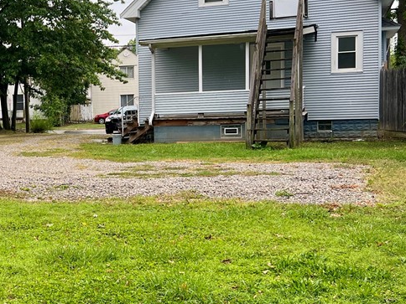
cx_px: 52
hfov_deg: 33.4
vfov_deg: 26.6
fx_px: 645
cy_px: 153
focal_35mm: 55
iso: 50
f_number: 1.5
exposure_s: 1/666
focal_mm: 5.7
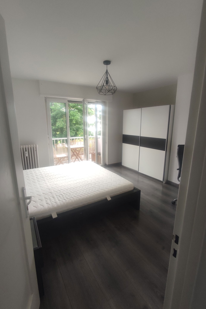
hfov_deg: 70.4
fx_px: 146
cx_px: 100
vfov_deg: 93.3
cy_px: 154
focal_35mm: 17
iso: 162
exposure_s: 1/50
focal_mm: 1.65
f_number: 2.2
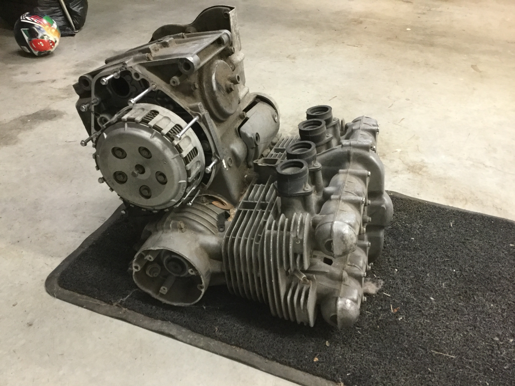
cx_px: 258
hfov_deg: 58.4
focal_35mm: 31
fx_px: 461
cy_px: 193
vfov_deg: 45.4
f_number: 2.4
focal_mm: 3.3
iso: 200
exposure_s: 1/20
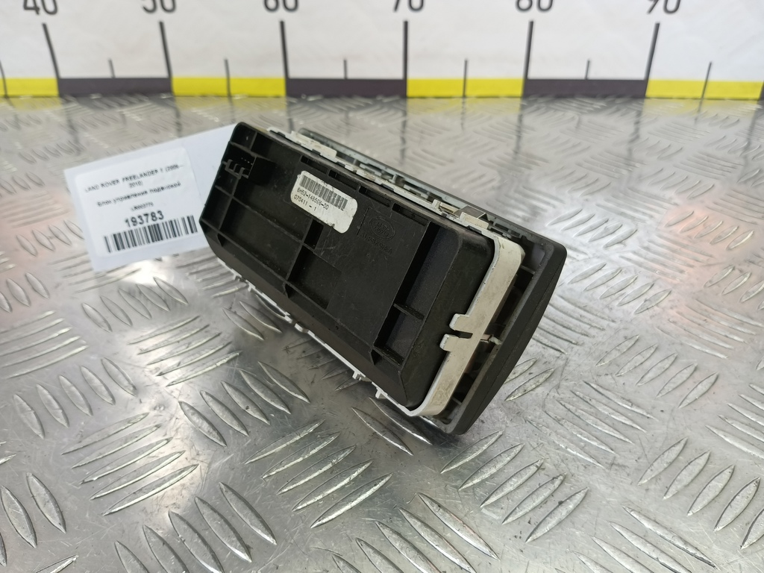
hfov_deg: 73.9
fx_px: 508
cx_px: 382
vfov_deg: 58.9
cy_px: 286
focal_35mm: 23
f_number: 1.6
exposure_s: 1/50
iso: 105
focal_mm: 4.11
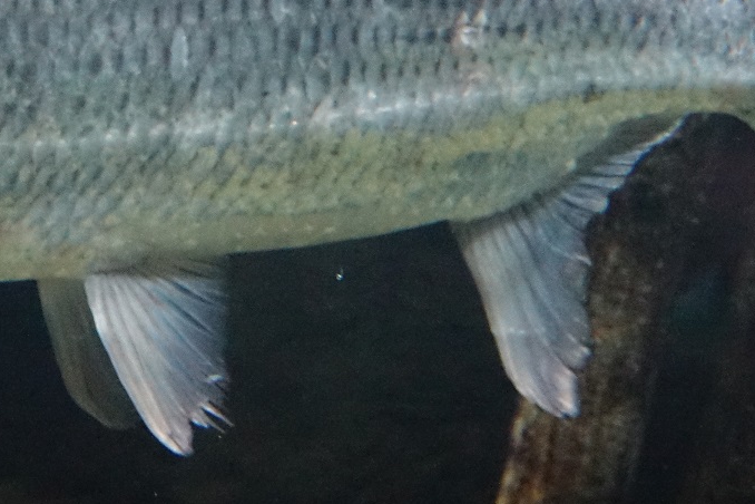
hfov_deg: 16.1
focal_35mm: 126
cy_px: 4
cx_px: 70
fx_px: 2642
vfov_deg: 10.8
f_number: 3.2
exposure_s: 1/200
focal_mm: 18.92
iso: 4000
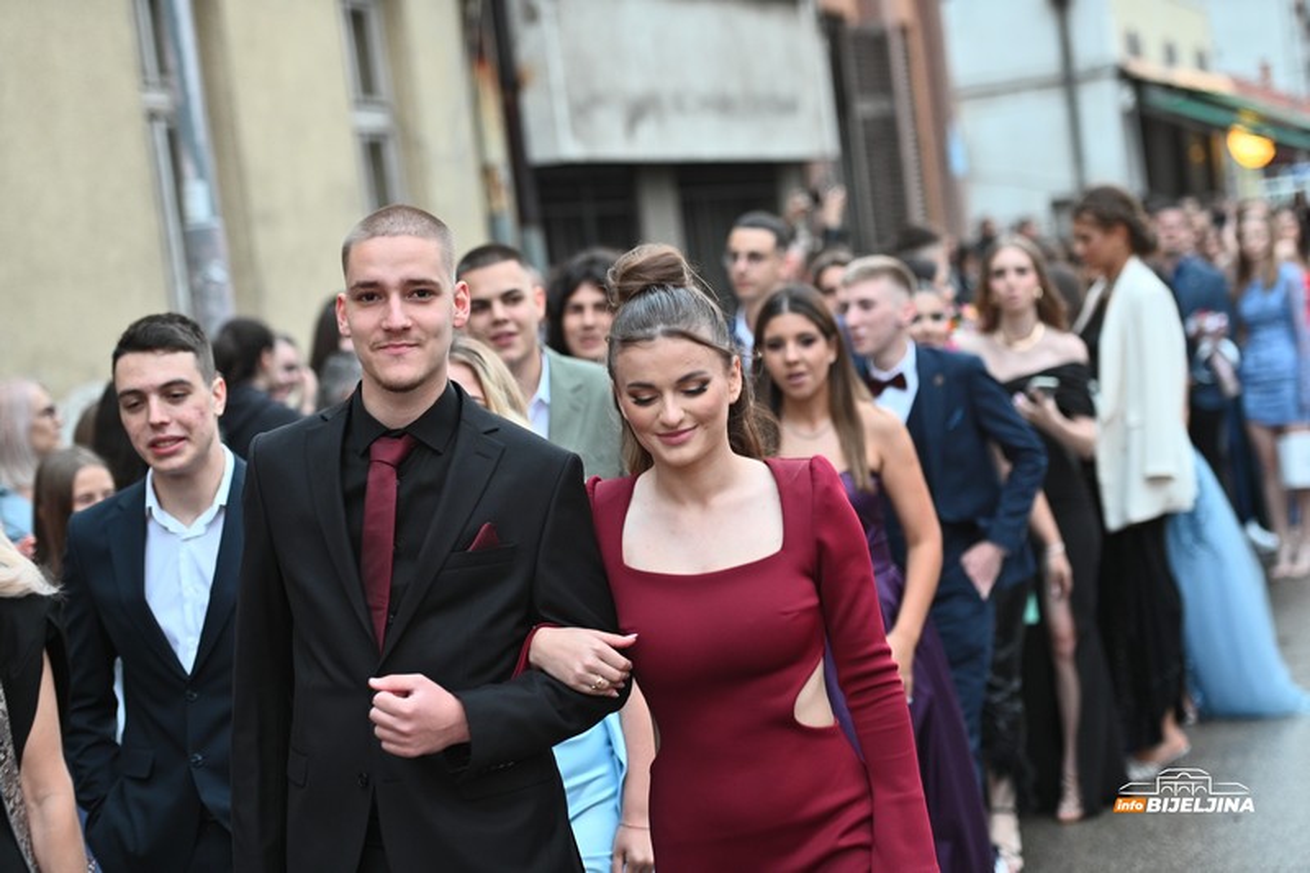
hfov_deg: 22.6
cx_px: 655
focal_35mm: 90
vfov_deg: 15.2
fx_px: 3274
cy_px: 436
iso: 1000
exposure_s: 1/100
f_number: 3.2
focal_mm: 90
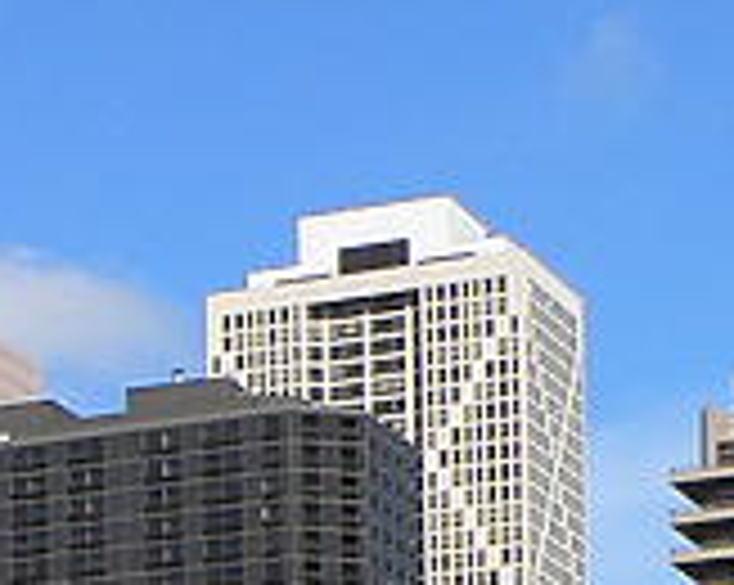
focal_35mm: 194
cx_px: -1261
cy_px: 1510
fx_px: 4209
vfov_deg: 7.3
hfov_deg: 8.7
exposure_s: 1/640
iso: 80
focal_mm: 6
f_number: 4.6
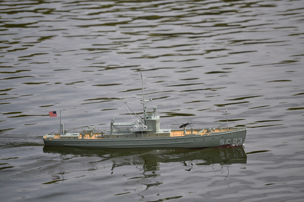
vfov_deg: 5.9
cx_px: 152
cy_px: 101
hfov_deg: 8.9
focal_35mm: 232
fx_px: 1964
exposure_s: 1/2000
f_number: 5.6
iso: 400
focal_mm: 155
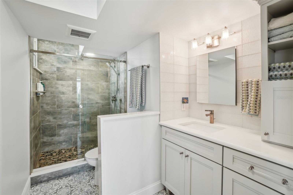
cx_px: 146
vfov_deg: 77.3
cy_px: 98
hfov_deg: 100.4
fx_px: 122
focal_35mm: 15
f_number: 8
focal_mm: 10
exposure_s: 1/40
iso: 400
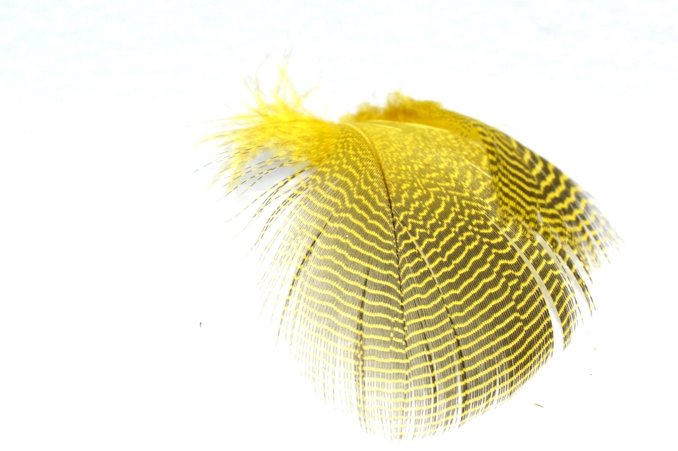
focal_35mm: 135
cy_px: 226
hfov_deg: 15.2
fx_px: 2540
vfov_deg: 10.1
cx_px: 339
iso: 1600
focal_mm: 90
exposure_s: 1/200
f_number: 29
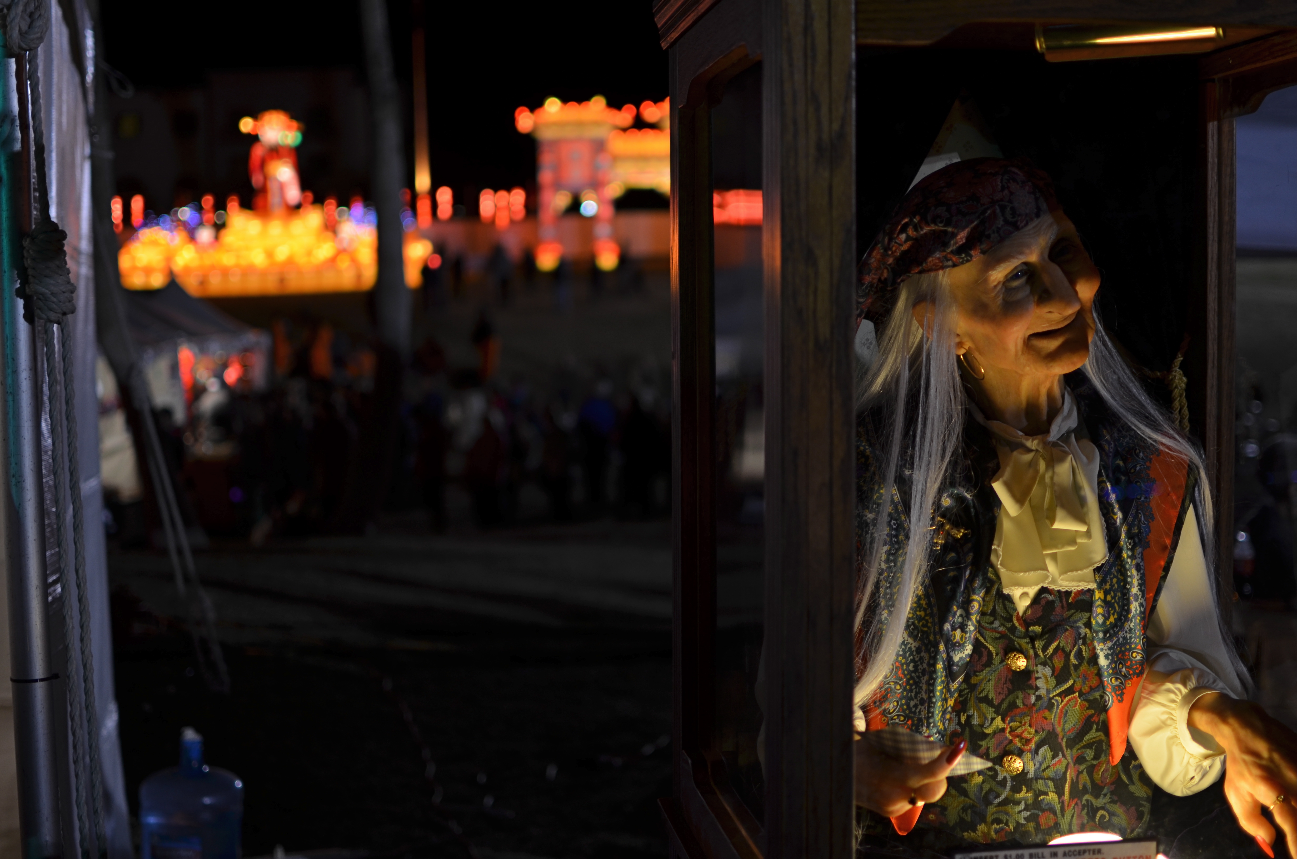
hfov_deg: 37.9
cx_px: 648
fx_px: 1888
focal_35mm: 52
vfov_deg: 25.6
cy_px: 430
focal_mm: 35
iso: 100
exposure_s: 1/40
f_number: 1.8
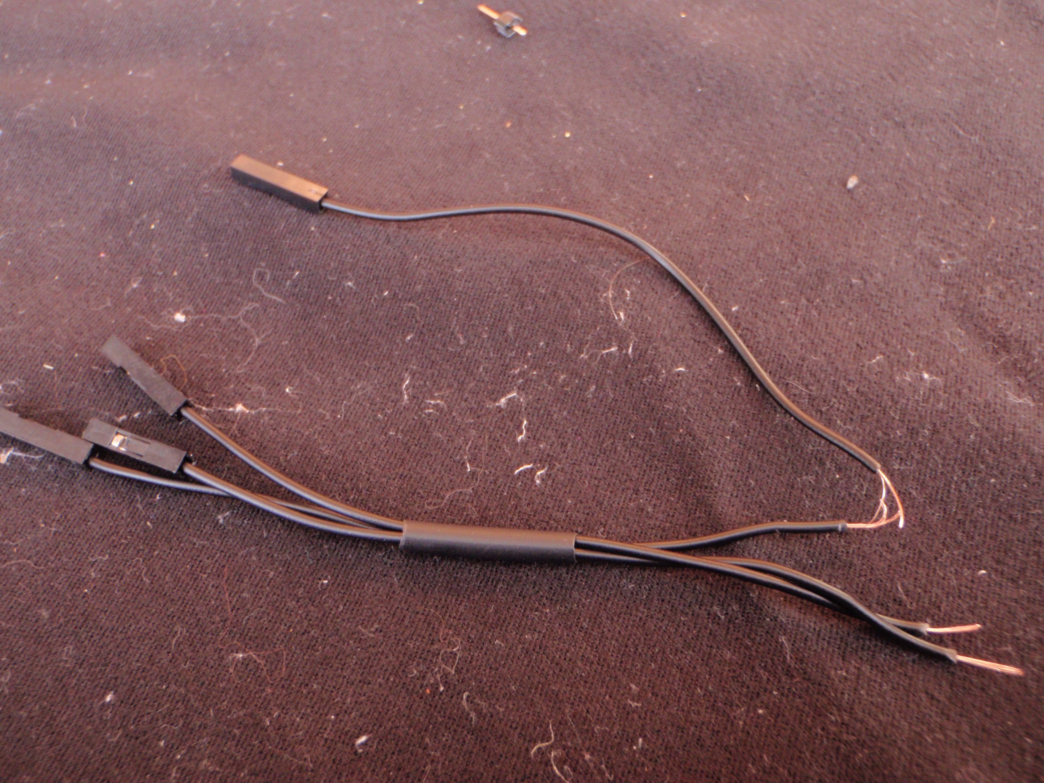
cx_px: 522
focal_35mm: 36
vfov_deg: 39.7
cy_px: 392
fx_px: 1086
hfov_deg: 51.4
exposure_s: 1/15
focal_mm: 6.53
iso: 200
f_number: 4.1
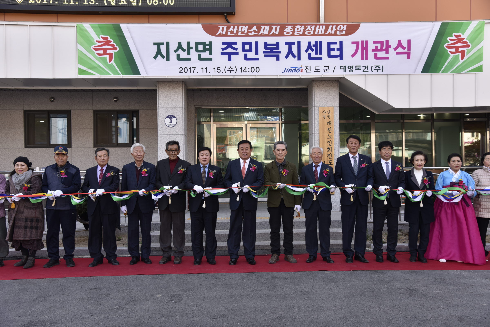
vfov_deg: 37.9
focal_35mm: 35
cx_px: 245
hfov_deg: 54.4
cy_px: 164
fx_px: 476
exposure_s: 1/200
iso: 160
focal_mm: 35
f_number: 5.6
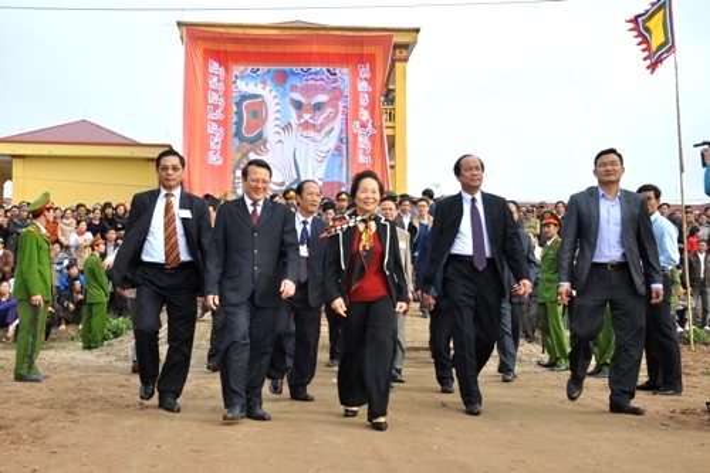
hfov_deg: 43.6
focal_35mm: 45
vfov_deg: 29.8
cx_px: 355
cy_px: 236
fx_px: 887
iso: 500
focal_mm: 30
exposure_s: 1/640
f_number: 8
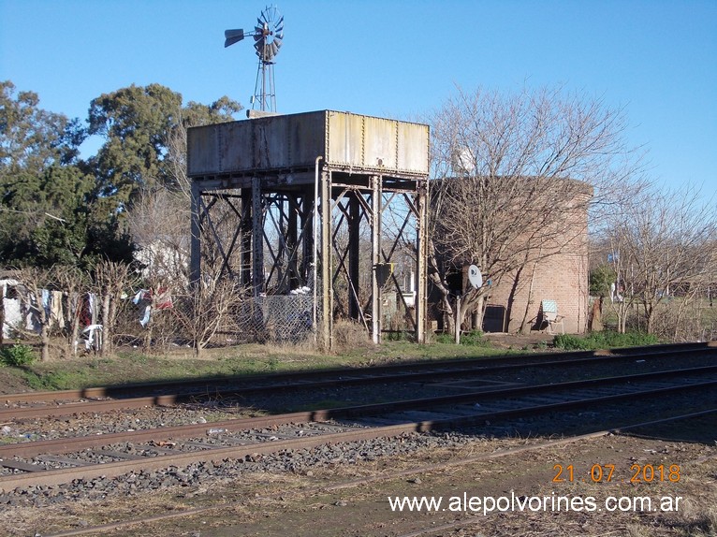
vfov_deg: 24.4
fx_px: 1242
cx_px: 358
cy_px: 268
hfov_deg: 32.2
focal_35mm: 60
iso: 80
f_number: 4
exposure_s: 1/500
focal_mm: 8.5
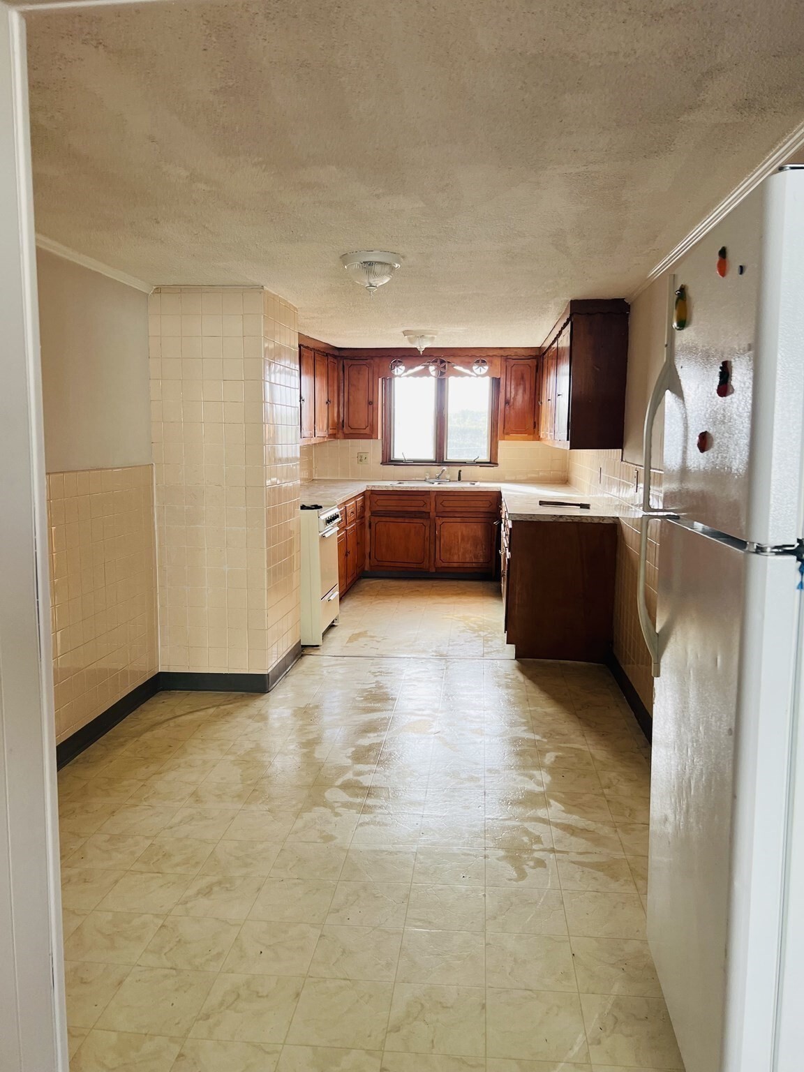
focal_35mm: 26
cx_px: 402
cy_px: 536
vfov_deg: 67.3
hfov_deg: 53.1
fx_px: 805
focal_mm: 5.7
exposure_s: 1/121
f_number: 1.5
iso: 64
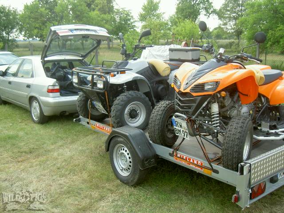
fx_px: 320
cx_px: 142
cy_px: 106
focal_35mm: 39
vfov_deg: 36.8
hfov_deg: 47.9
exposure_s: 1/250
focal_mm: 8
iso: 50
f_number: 2.8
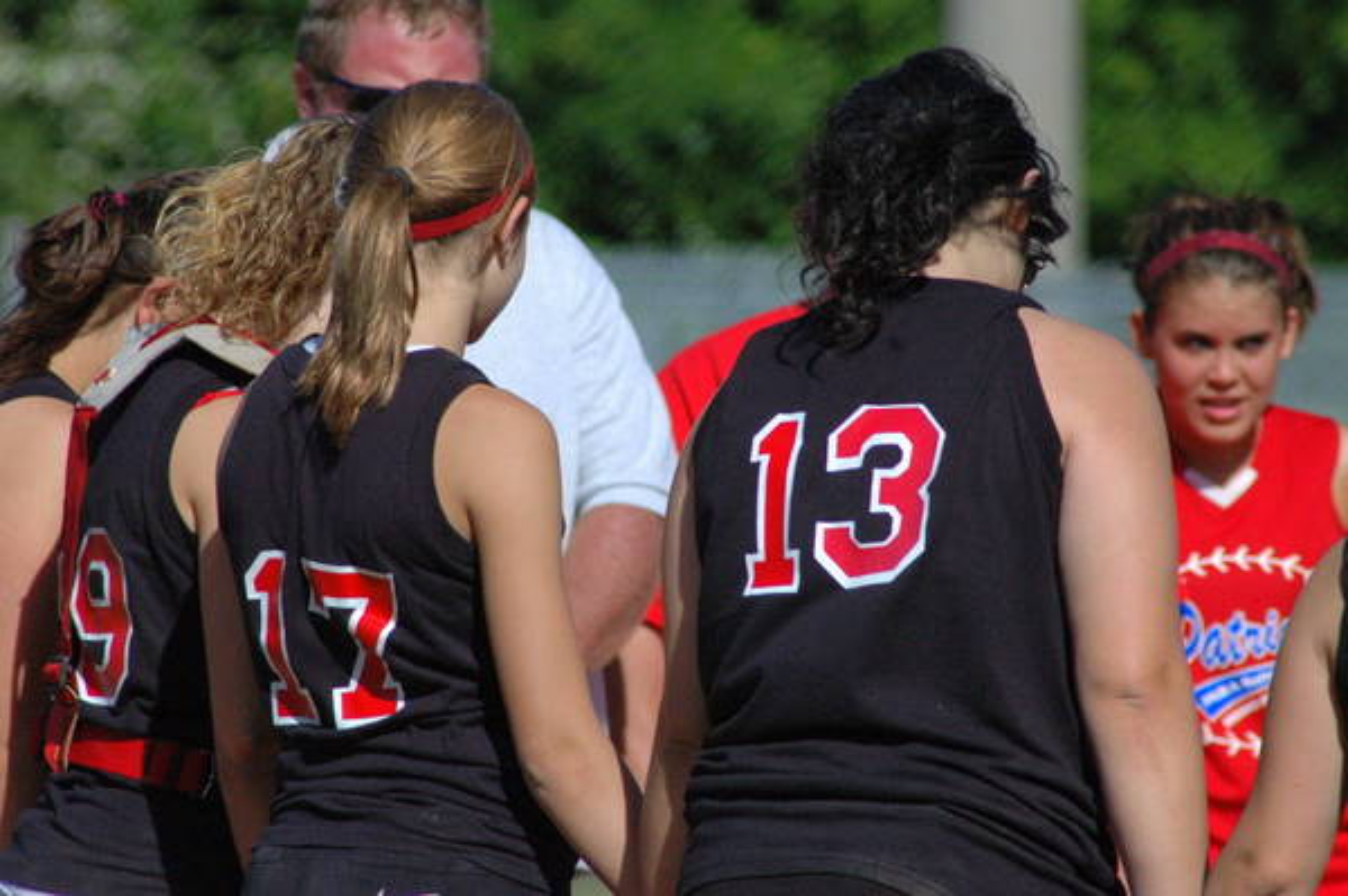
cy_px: 448
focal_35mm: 450
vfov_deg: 3.0
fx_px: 16836
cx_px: 674
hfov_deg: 4.6
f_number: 8
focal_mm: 300
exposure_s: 1/4000
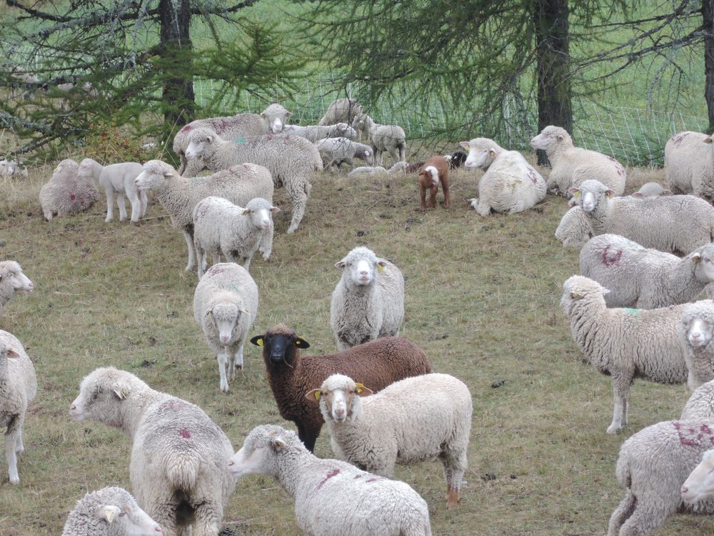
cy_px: 268
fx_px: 2475
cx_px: 357
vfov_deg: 12.3
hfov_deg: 16.4
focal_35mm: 120
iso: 400
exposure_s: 1/100
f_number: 7.1
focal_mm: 25.5
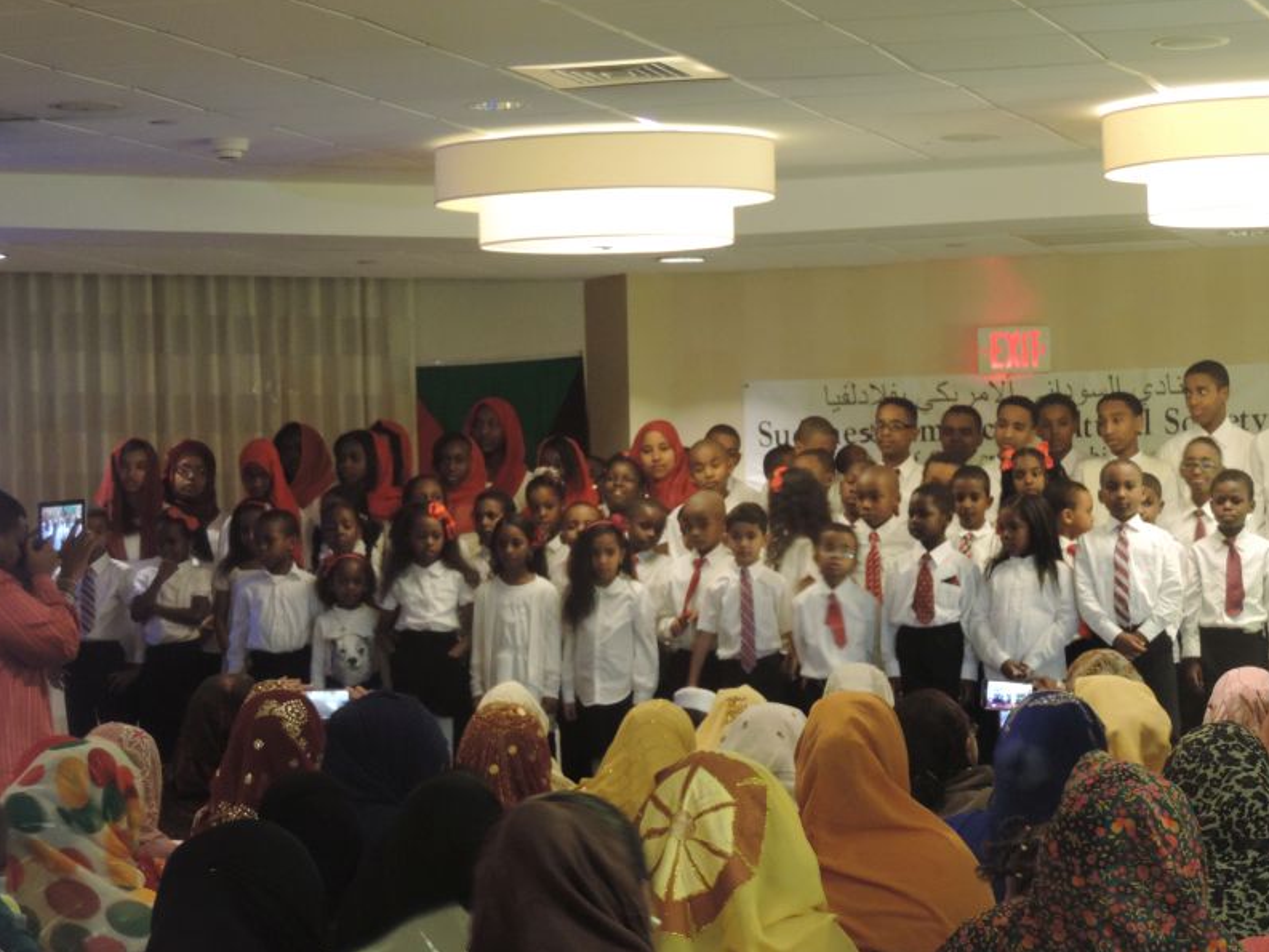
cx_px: 639
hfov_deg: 16.3
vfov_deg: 12.2
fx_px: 4436
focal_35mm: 121
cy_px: 475
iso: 800
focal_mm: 21.4
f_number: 4.2
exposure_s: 1/13
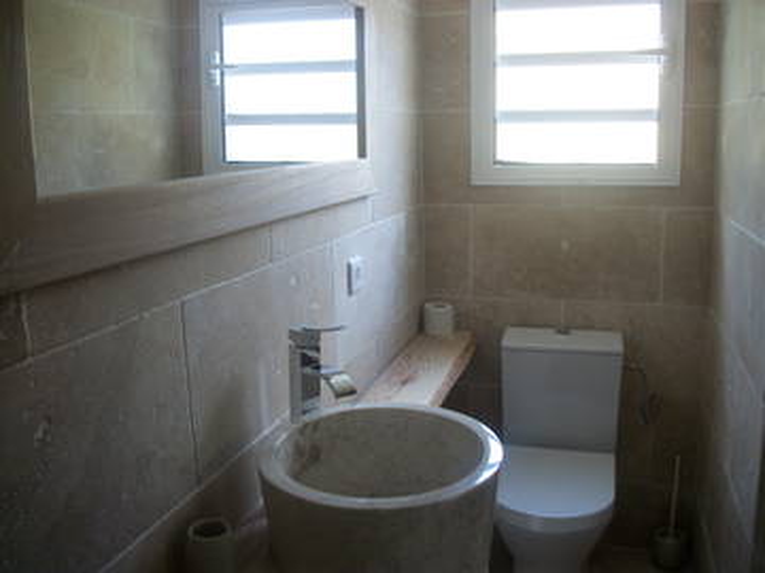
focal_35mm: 32
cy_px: 286
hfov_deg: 56.8
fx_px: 707
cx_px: 382
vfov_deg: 44.2
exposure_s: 1/50
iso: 80
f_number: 2.9
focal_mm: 5.7
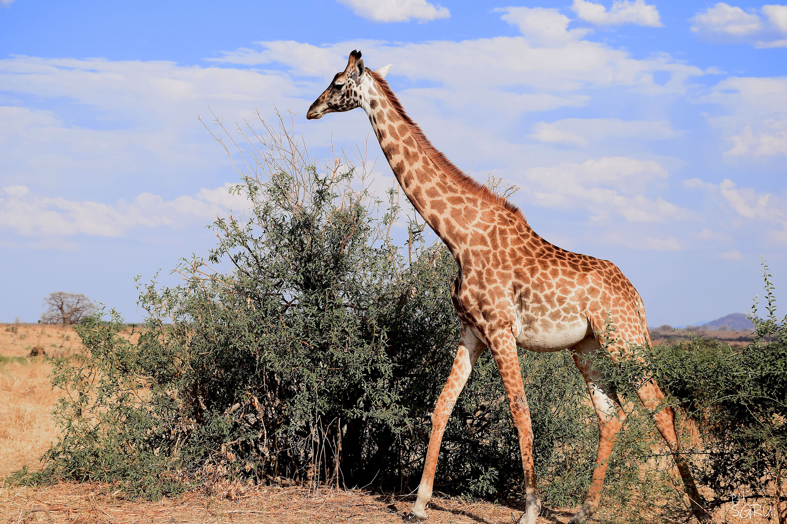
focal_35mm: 93
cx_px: 394
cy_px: 262
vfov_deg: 14.7
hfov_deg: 21.9
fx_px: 2033
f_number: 11
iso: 360
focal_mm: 62
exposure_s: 1/500
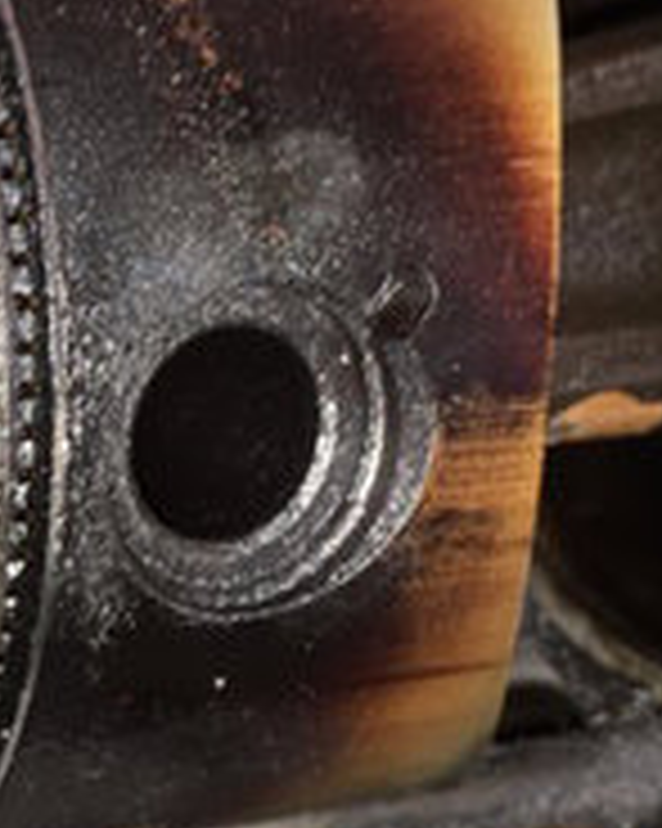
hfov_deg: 15.1
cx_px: -23
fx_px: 2451
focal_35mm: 100
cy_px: 518
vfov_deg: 19.2
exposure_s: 1/20
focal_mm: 4.15
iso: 32
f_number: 2.2
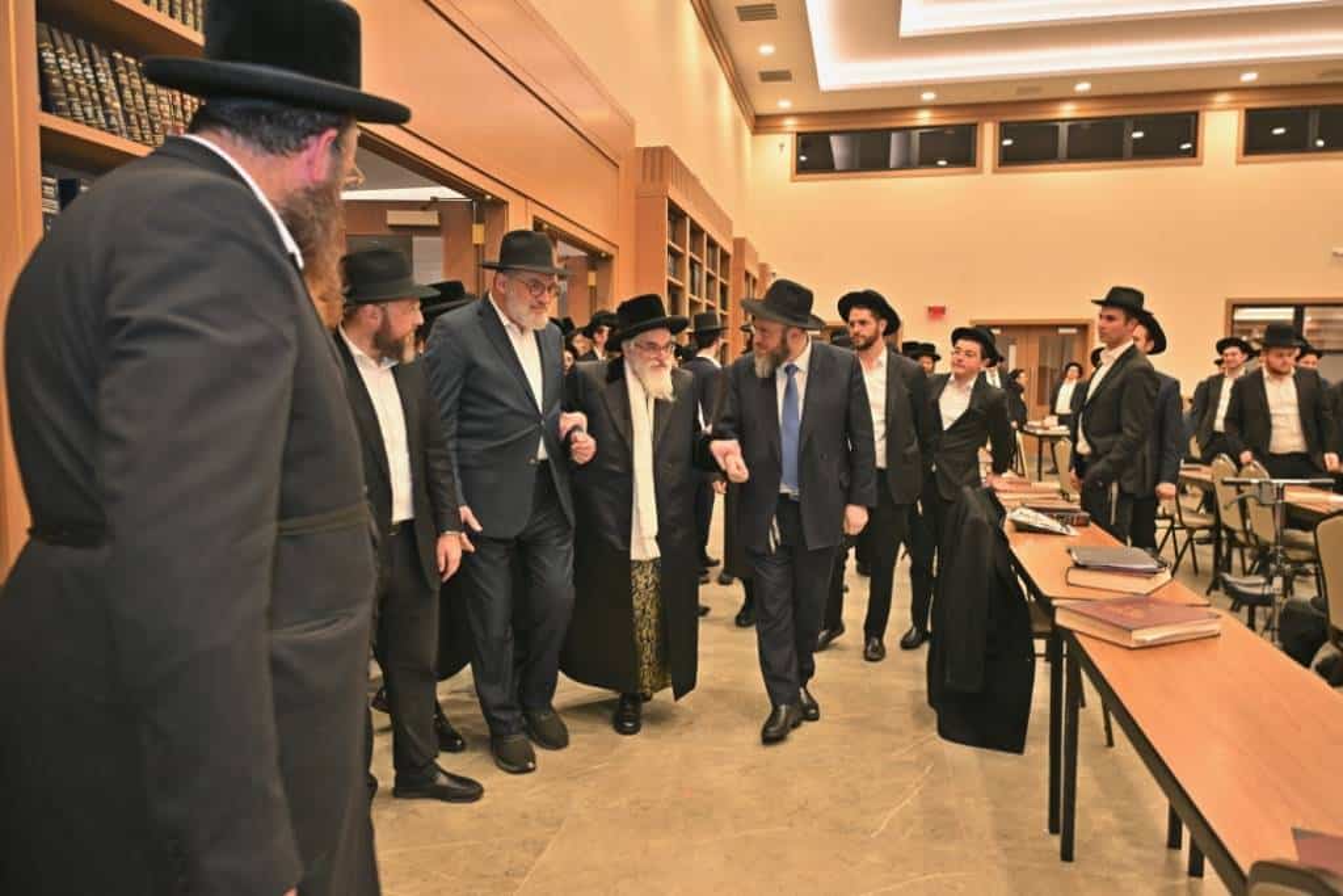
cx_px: 672
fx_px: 895
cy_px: 448
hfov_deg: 73.7
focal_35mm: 24
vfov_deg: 53.1
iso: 320
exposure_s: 1/100
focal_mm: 24
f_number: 4
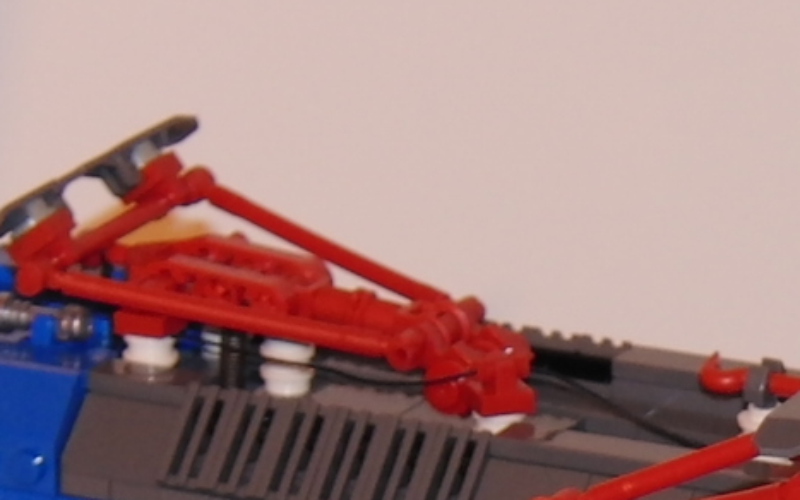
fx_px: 10139
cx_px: 928
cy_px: 807
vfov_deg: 2.8
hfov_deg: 4.5
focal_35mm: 465
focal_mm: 20.2
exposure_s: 1/60
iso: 100
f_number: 3
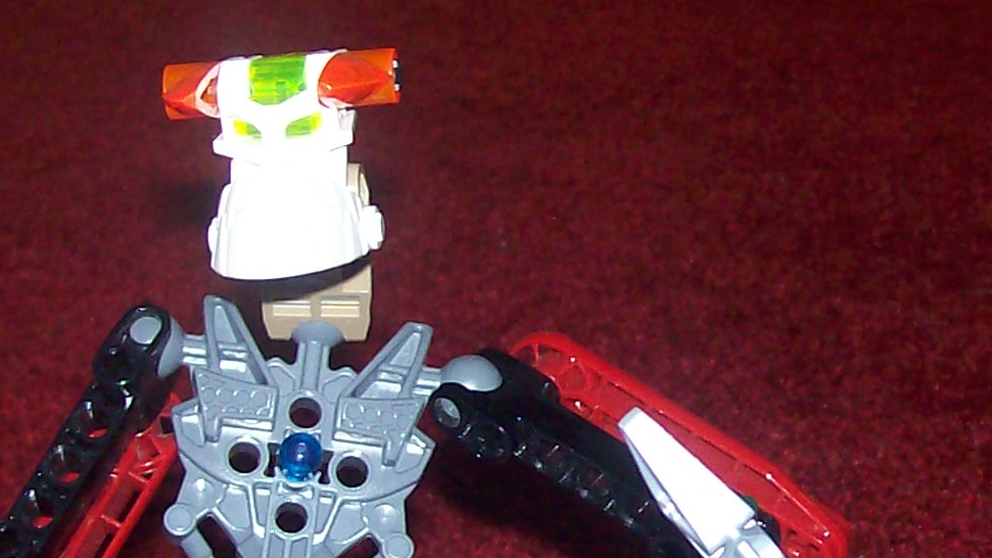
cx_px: 619
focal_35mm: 115
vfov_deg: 10.5
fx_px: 3025
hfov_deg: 18.6
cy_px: 341
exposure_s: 1/64
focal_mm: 6
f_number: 2.7
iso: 80
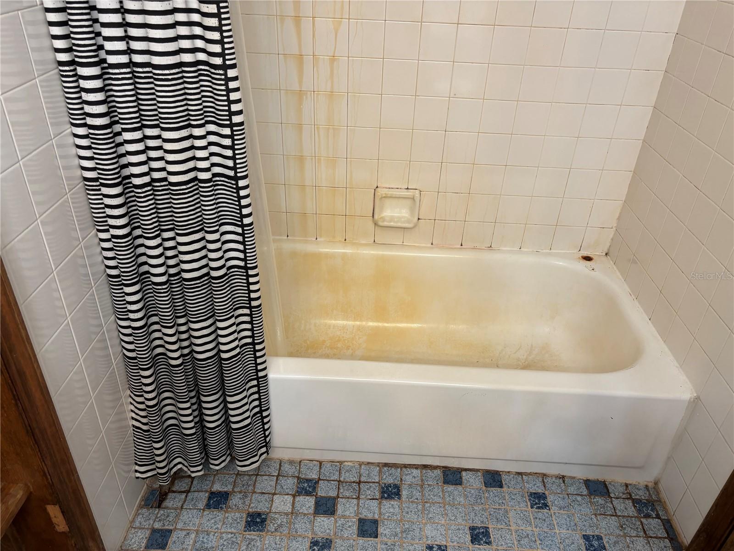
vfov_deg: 53.1
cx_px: 367
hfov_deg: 67.3
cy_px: 276
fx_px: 551
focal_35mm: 26
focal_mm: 5.96
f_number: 1.6
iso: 125
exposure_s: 1/60
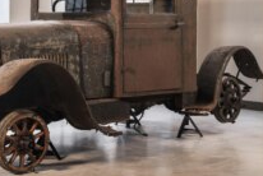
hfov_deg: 19.0
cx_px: 50
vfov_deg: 12.9
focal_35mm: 106
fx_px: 775
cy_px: 24
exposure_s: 1
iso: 100
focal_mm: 57
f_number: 10
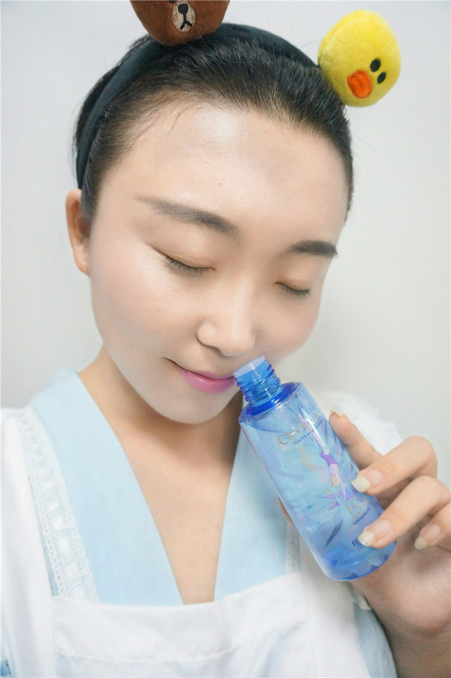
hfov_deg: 53.0
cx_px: 226
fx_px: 452
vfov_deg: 73.8
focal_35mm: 24
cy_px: 339
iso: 3200
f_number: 4
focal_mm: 16
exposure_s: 1/160
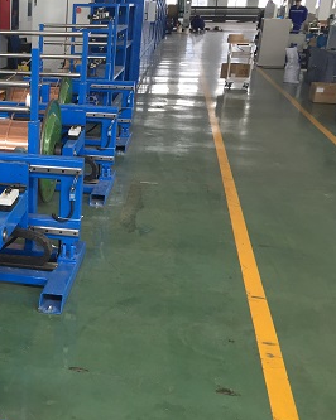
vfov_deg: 36.6
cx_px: -5
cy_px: 235
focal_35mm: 51
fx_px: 635
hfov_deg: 27.8
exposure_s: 1/33
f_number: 2.2
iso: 32
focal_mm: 4.15
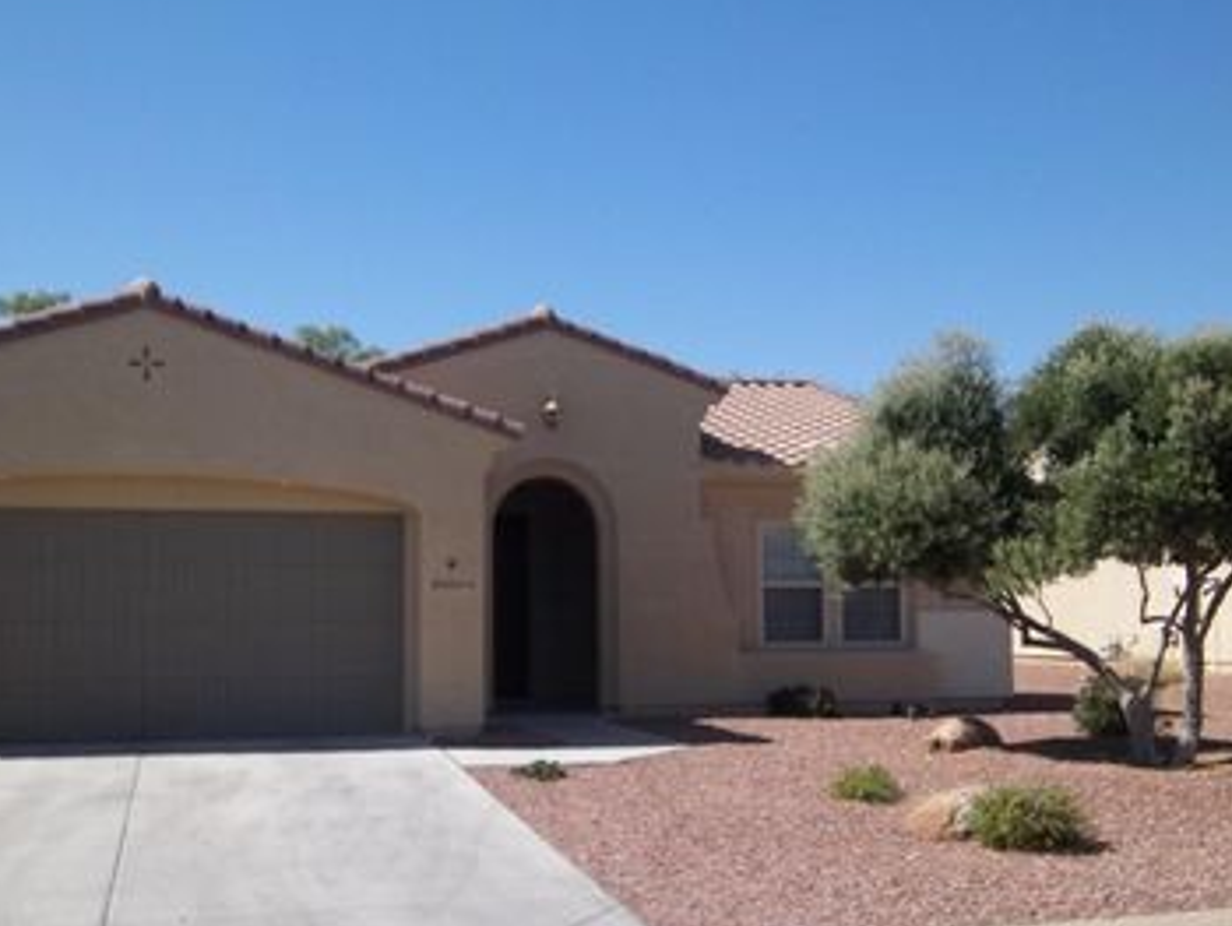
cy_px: 548
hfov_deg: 46.7
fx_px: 1425
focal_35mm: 40
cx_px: 570
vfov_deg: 35.9
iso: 64
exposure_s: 1/200
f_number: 7.86
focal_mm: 5.05
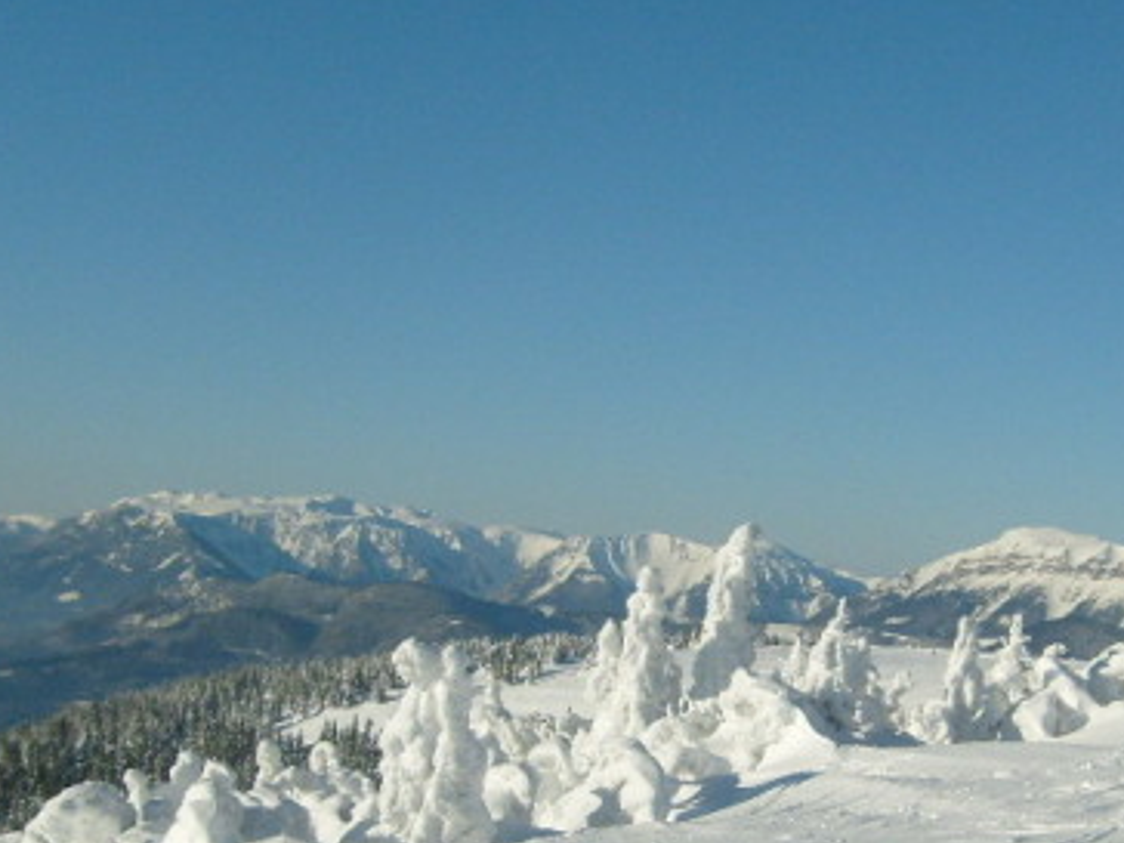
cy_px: 645
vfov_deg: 19.0
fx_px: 2500
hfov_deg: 25.1
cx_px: 800
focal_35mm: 77
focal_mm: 5.8
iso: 80
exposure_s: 1/500
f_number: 7.1
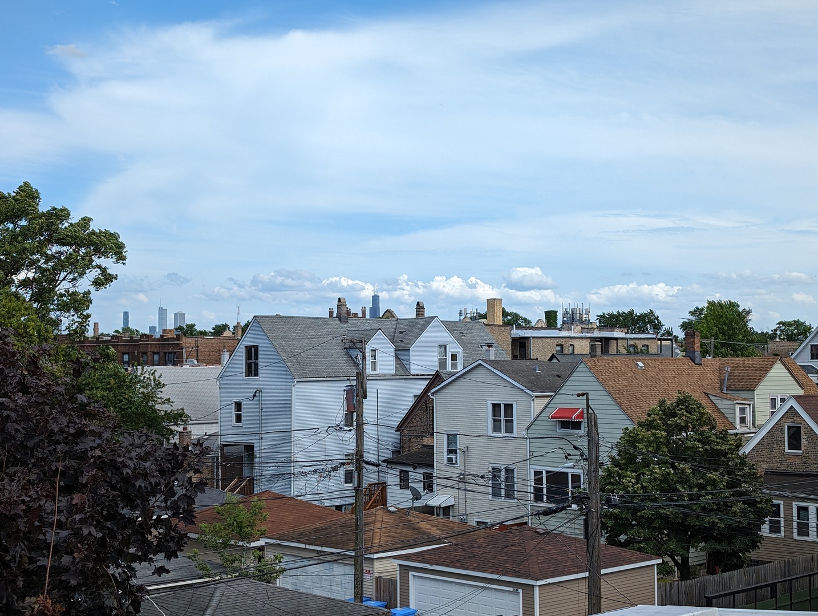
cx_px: 409
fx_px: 1160
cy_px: 308
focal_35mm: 49
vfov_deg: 29.8
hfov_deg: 38.9
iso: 27
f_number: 1.68
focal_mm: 6.9
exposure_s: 1/1166
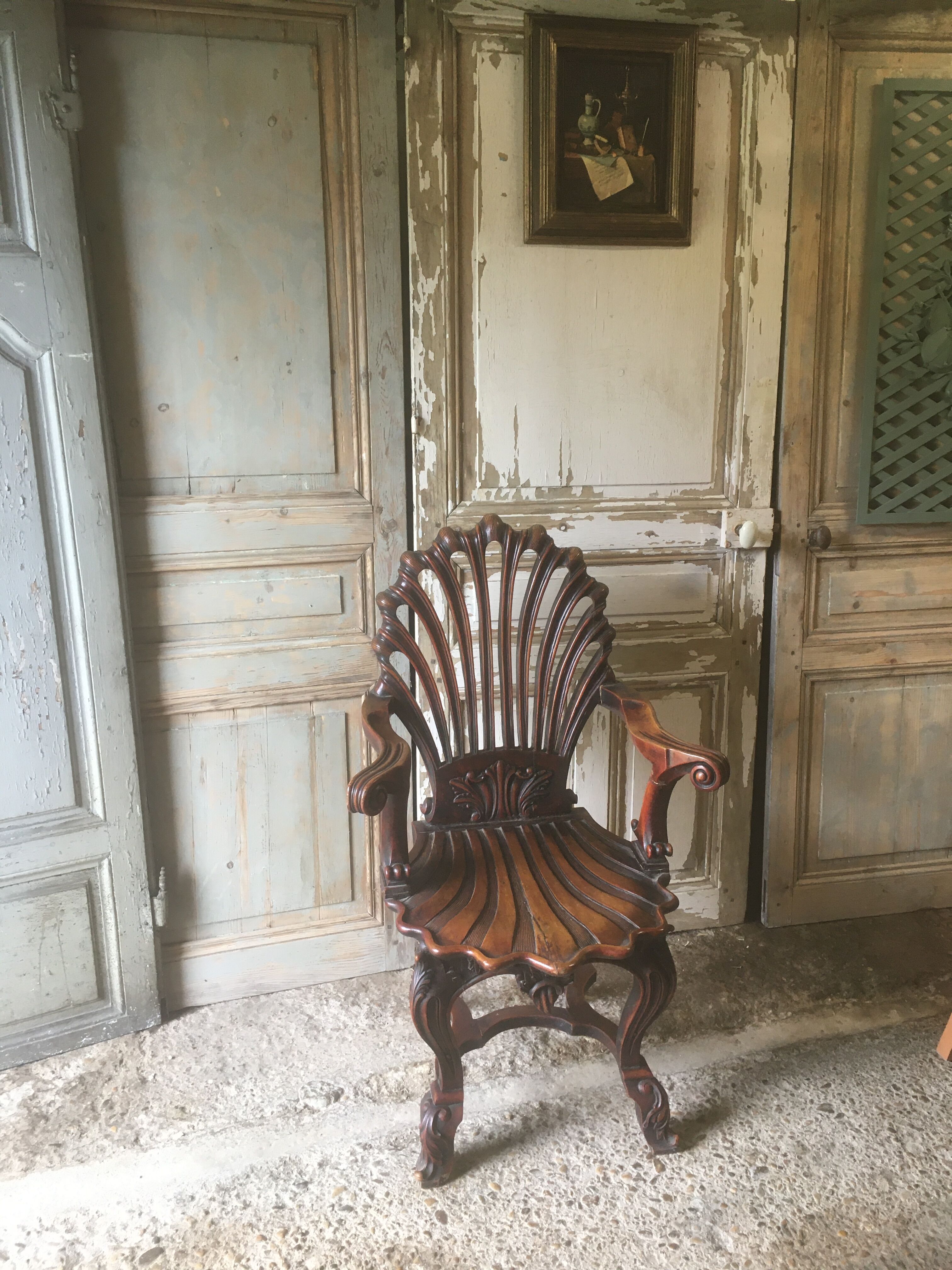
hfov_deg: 48.2
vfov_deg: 61.7
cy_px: 635
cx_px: 476
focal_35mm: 29
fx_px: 1063
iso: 100
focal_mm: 4.15
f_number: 2.2
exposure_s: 1/33
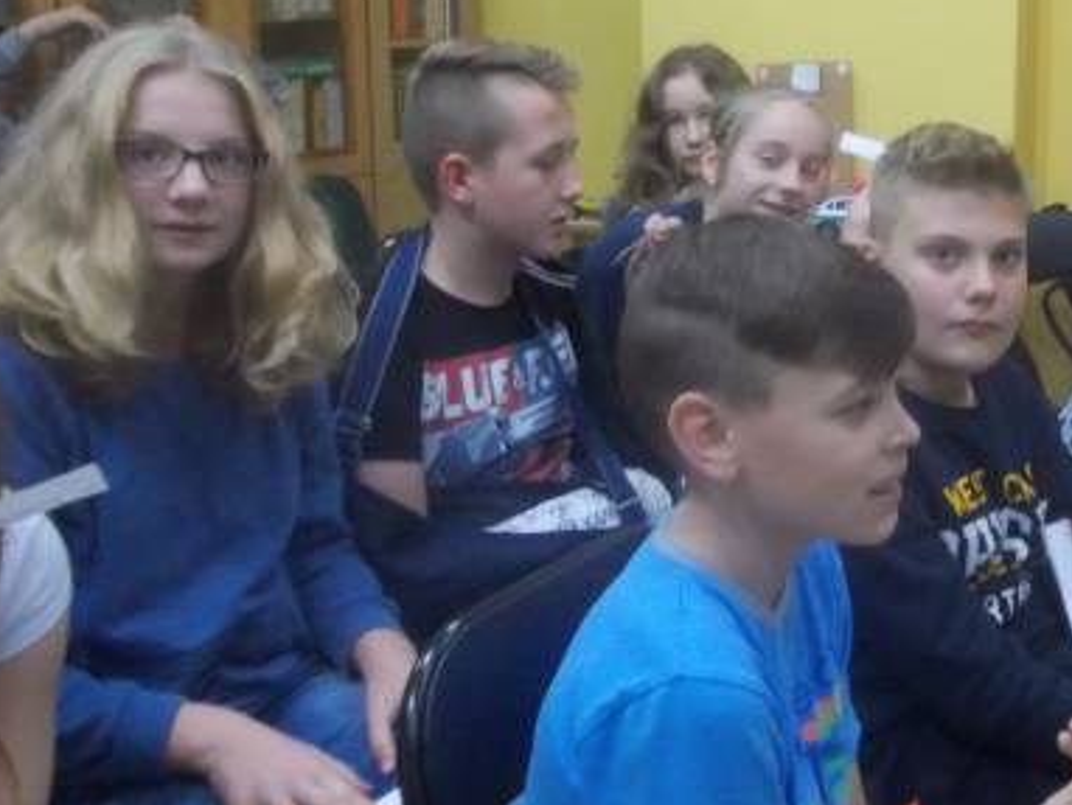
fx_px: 1580
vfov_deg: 28.4
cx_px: 828
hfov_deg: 36.4
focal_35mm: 51
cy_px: 273
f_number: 3.2
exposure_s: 1/60
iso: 640
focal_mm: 4.6
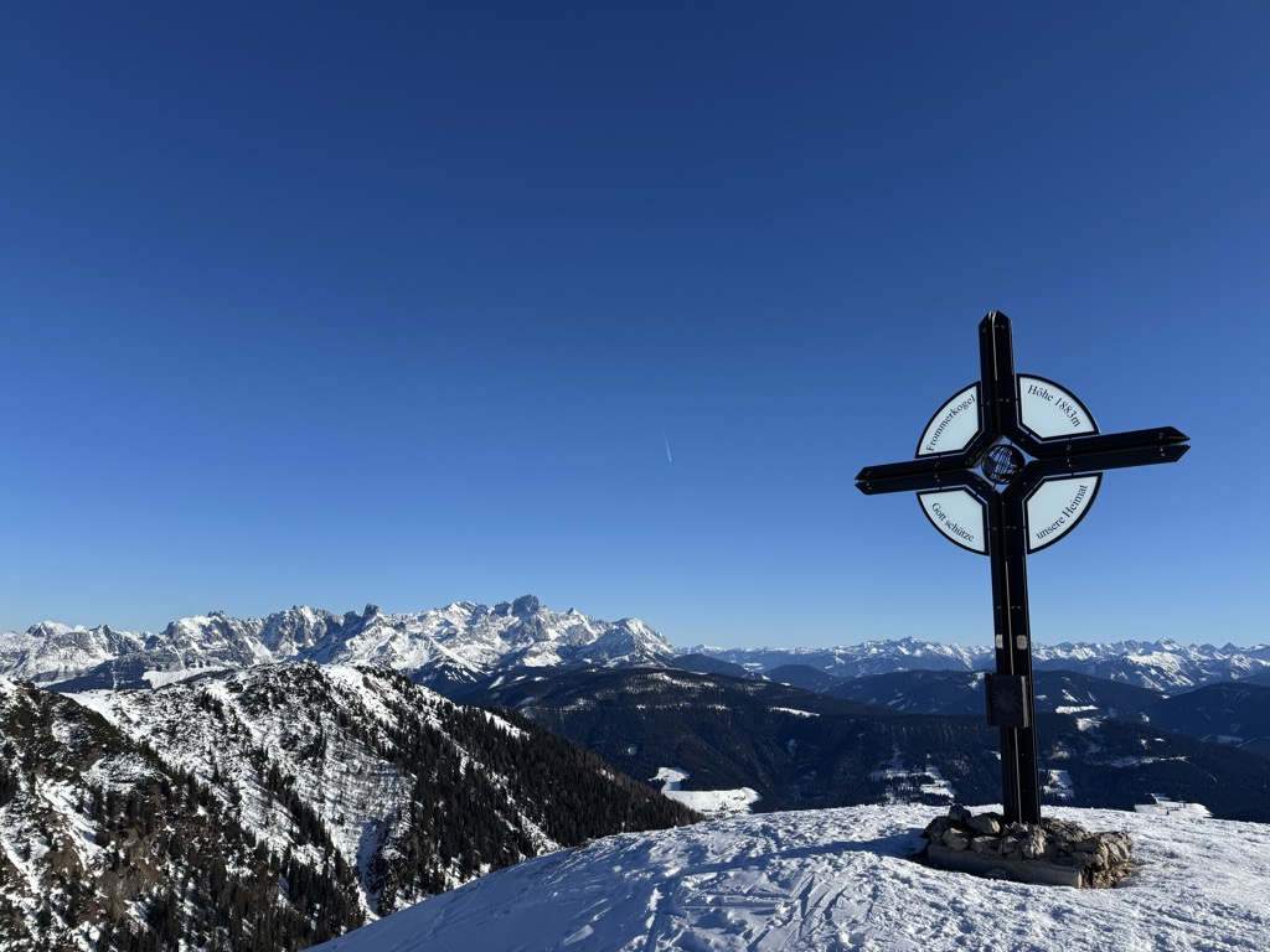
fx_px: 881
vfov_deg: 56.8
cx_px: 635
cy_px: 476
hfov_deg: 71.6
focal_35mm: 24
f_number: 1.78
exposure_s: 1/7092
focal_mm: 6.76
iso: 80
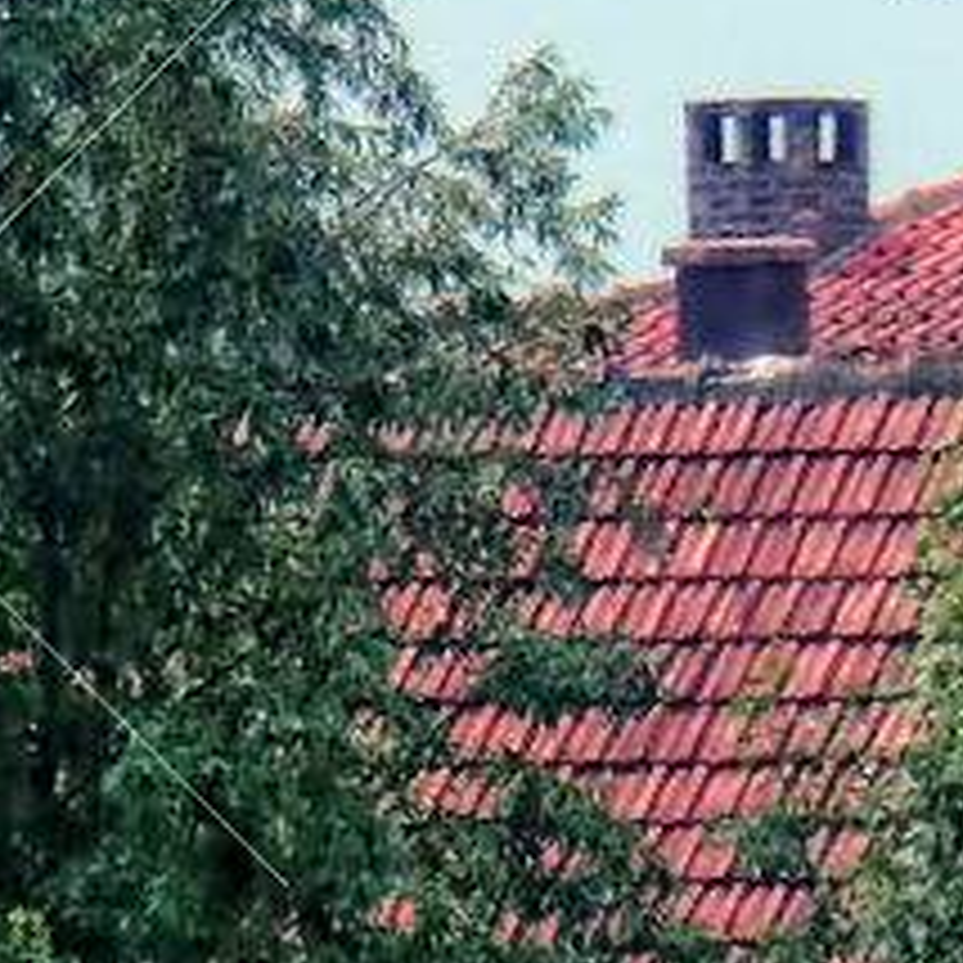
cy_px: 1334
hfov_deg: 2.3
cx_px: 1467
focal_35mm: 752
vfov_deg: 2.3
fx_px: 23669
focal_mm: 25
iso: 80
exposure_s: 1/400
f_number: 5.9
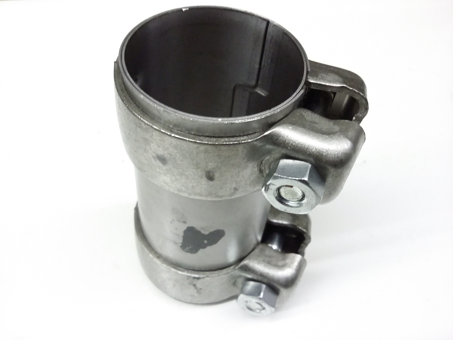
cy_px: 170
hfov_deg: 56.8
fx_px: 419
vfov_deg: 44.2
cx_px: 226
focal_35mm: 32
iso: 320
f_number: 2.4
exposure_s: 1/15
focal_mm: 3.4
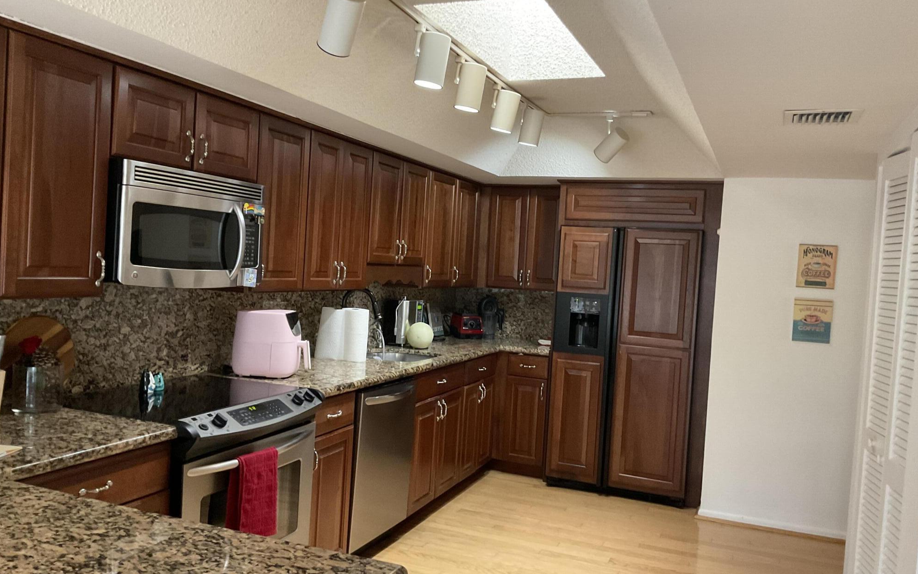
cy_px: 293
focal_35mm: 31
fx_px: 776
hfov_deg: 61.2
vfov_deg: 40.6
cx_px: 459
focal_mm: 3
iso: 320
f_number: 1.8
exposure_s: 1/36
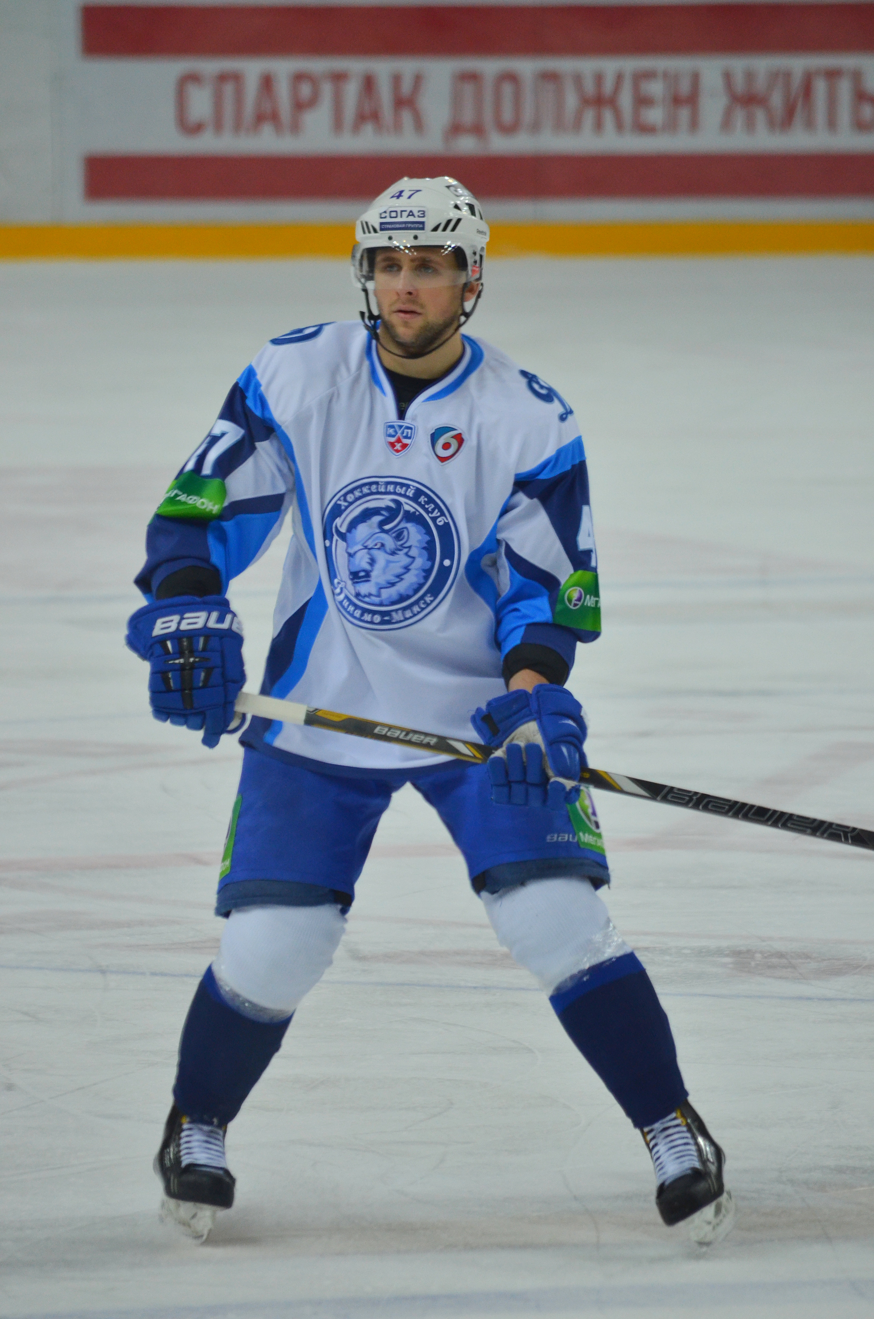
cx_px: 437
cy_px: 660
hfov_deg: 3.3
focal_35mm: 420
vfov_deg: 4.9
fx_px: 15363
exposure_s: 1/1000
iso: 800
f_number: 5.6
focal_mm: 280
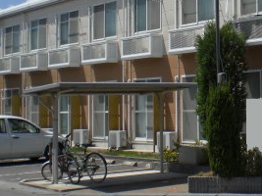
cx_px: 238
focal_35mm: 91
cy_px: 50
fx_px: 688
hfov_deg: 21.1
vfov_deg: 16.1
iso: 50
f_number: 4.4
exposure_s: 1/500
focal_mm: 6.3
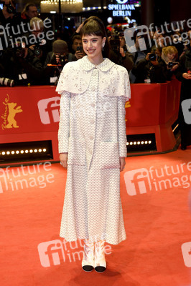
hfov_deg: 24.6
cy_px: 143
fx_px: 438
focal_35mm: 55
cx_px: 96
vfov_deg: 36.3
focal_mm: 55
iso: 800
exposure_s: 1/250
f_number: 4.5
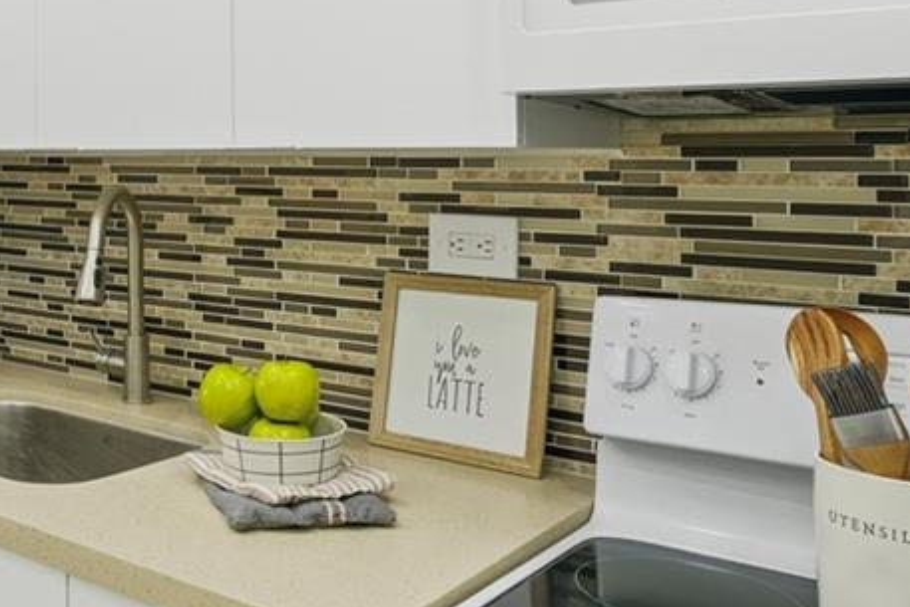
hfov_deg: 42.3
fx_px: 1062
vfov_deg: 31.3
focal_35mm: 42
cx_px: 80
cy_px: 142
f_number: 8
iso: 320
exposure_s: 1/640
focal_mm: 12
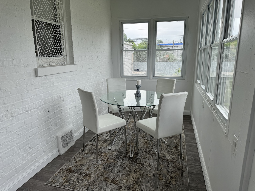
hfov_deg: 71.6
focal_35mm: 24
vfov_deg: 56.8
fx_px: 177
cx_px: 128
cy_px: 96
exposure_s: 1/1010
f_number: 1.78
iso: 80
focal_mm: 6.76
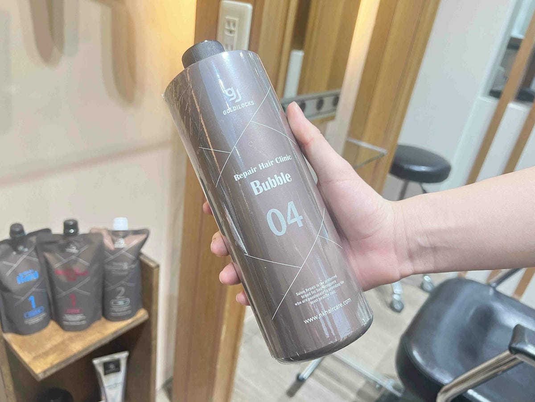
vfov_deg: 53.1
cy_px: 201
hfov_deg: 67.3
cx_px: 268
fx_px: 402
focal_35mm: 26
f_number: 1.5
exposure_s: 1/60
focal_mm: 5.7
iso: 80
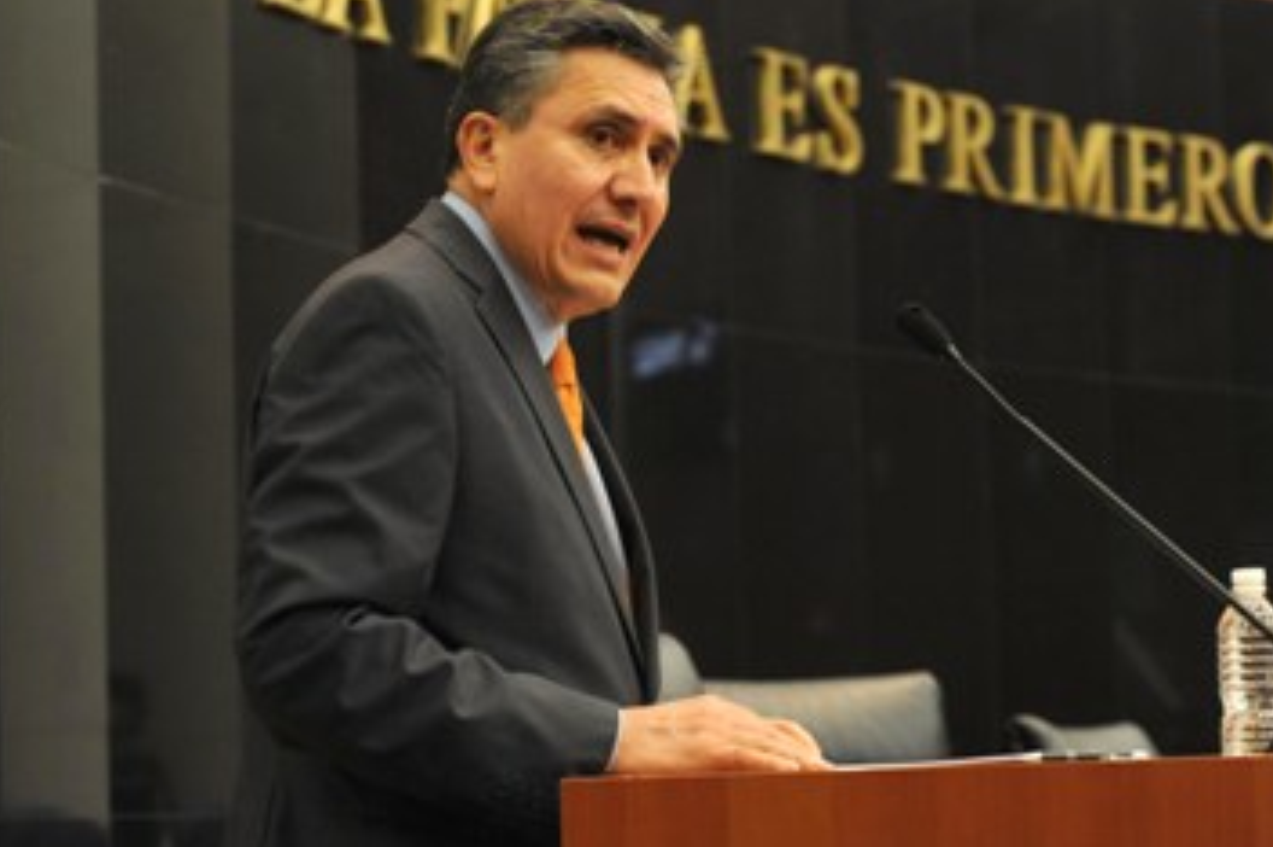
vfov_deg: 11.3
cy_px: 355
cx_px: 676
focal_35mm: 121
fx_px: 4275
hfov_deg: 16.9
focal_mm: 95
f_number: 5
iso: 2000
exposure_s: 1/80
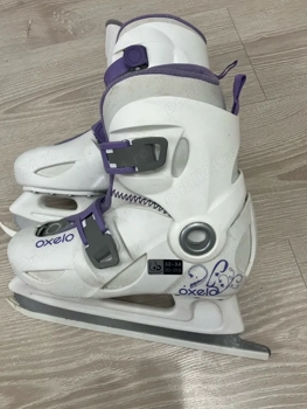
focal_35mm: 32
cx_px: 134
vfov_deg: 56.7
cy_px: 190
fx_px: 378
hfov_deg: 44.1
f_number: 1.8
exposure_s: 1/50
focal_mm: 3.99
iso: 80
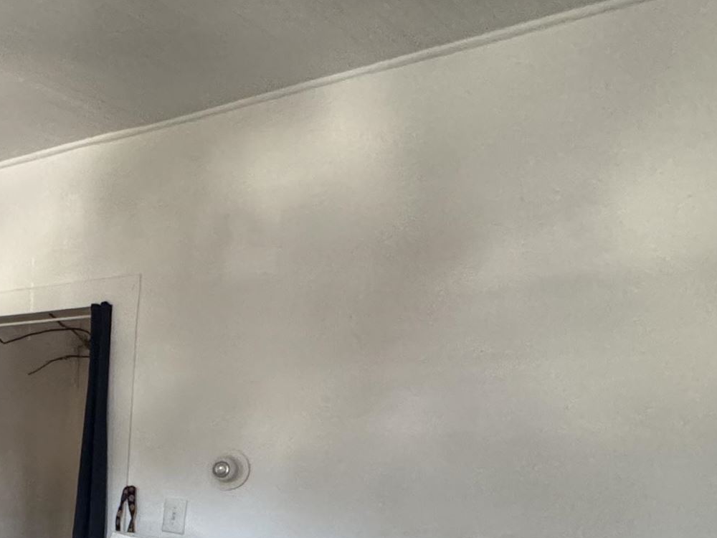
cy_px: 559
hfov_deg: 31.3
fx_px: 891
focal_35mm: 43
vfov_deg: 30.8
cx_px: -262
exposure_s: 1/60
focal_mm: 2.22
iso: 640
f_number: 2.2
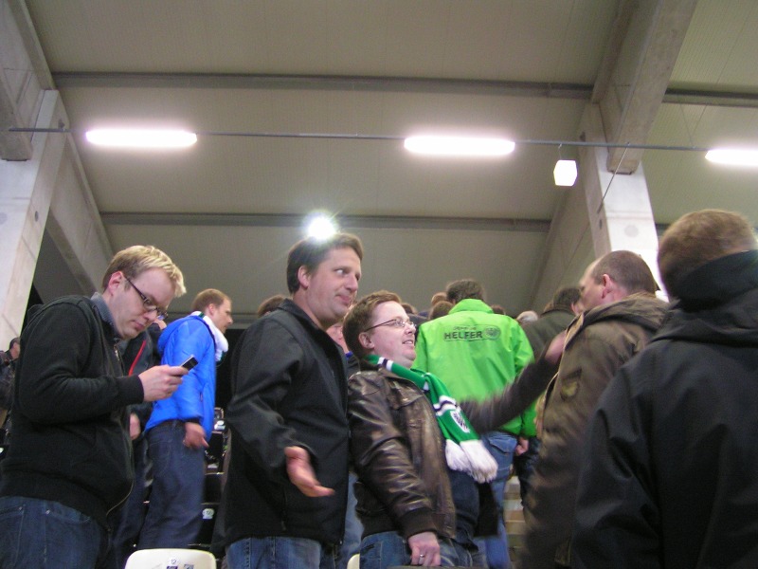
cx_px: 379
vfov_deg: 37.7
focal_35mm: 38
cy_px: 284
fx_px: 832
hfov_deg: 49.0
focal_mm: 5.8
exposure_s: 1/13
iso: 200
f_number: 2.8
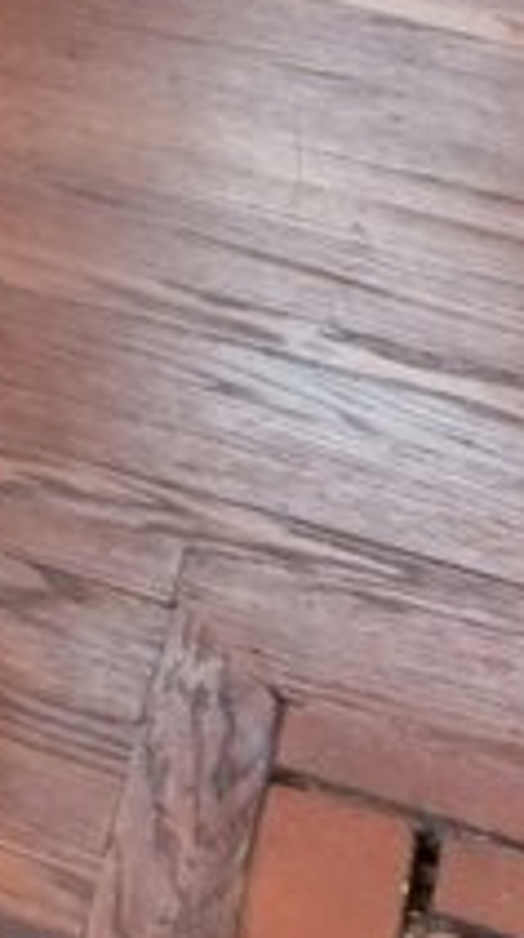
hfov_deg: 5.8
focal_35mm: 163
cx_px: -1914
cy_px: -1940
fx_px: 4044
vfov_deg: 9.8
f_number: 8
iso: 400
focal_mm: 16
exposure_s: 1/4
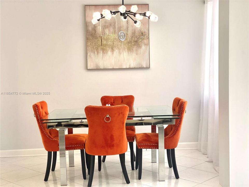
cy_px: 94
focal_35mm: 52
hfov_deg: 36.8
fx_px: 374
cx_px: 124
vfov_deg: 28.0
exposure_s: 1/122
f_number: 2
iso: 25
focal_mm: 6
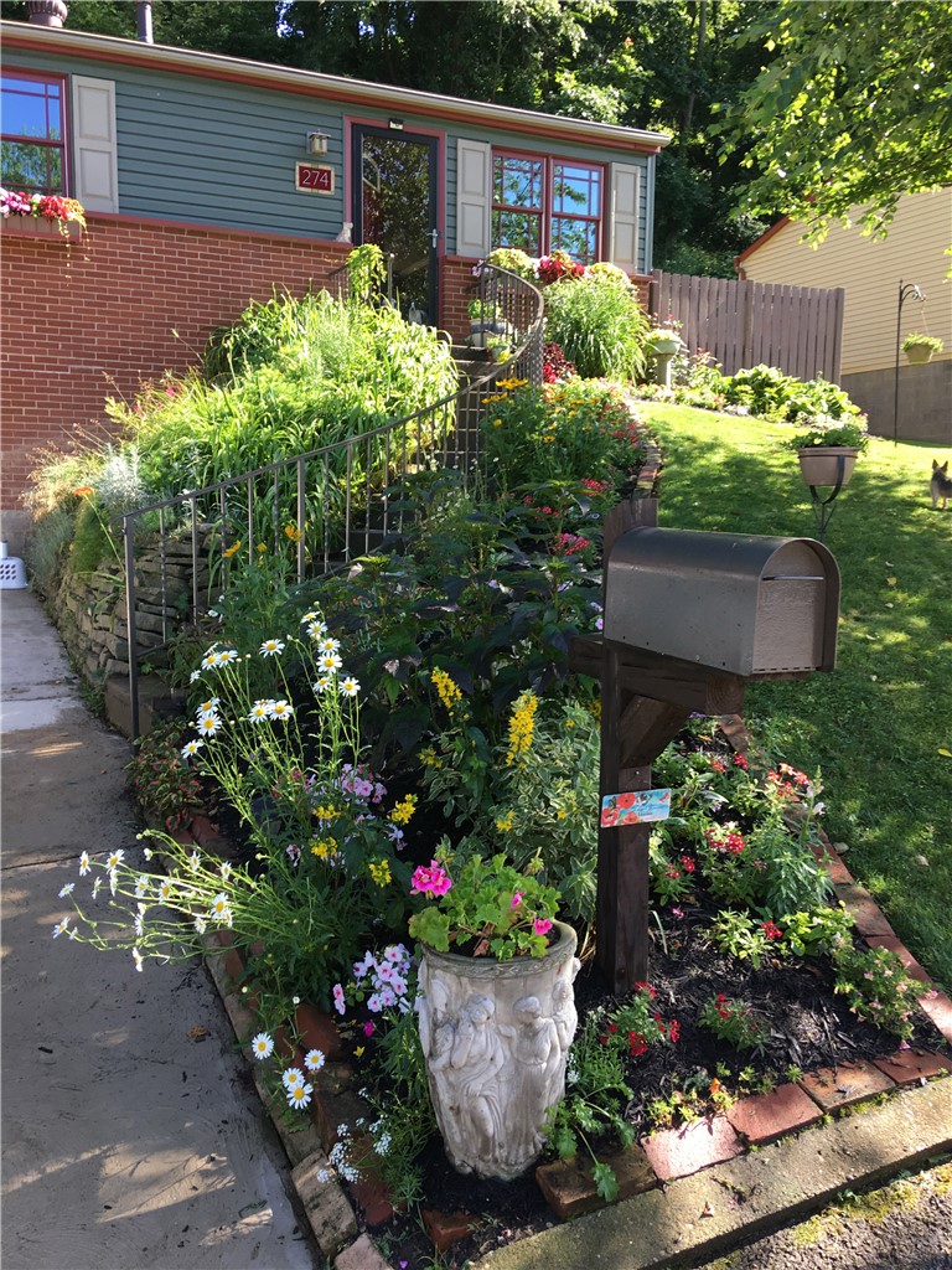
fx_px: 1063
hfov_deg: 48.2
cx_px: 476
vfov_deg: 61.7
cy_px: 635
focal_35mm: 29
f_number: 2.2
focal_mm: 4.15
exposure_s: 1/140
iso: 25
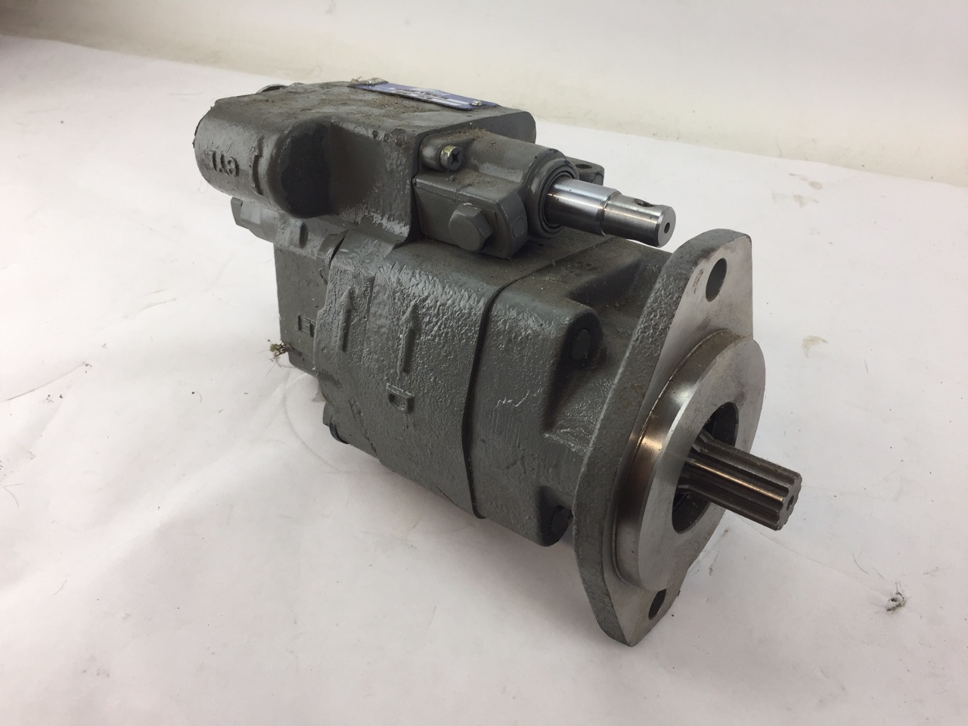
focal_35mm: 29
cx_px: 484
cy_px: 363
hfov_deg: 61.7
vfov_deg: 48.2
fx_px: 811
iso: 40
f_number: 2.2
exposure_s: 1/60
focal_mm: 4.15
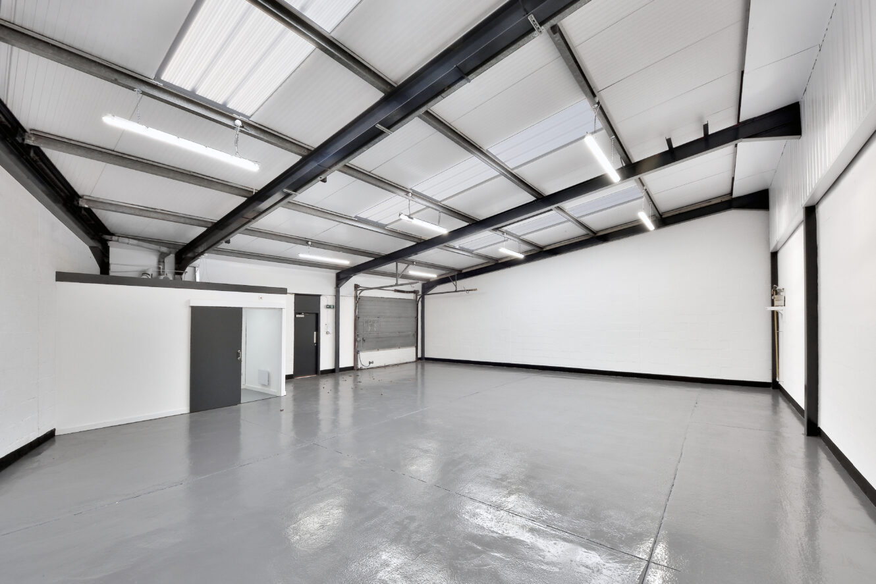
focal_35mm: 12
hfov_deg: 112.6
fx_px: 292
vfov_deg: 90.0
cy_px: 292
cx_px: 438
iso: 100
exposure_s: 1/160
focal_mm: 8
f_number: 10
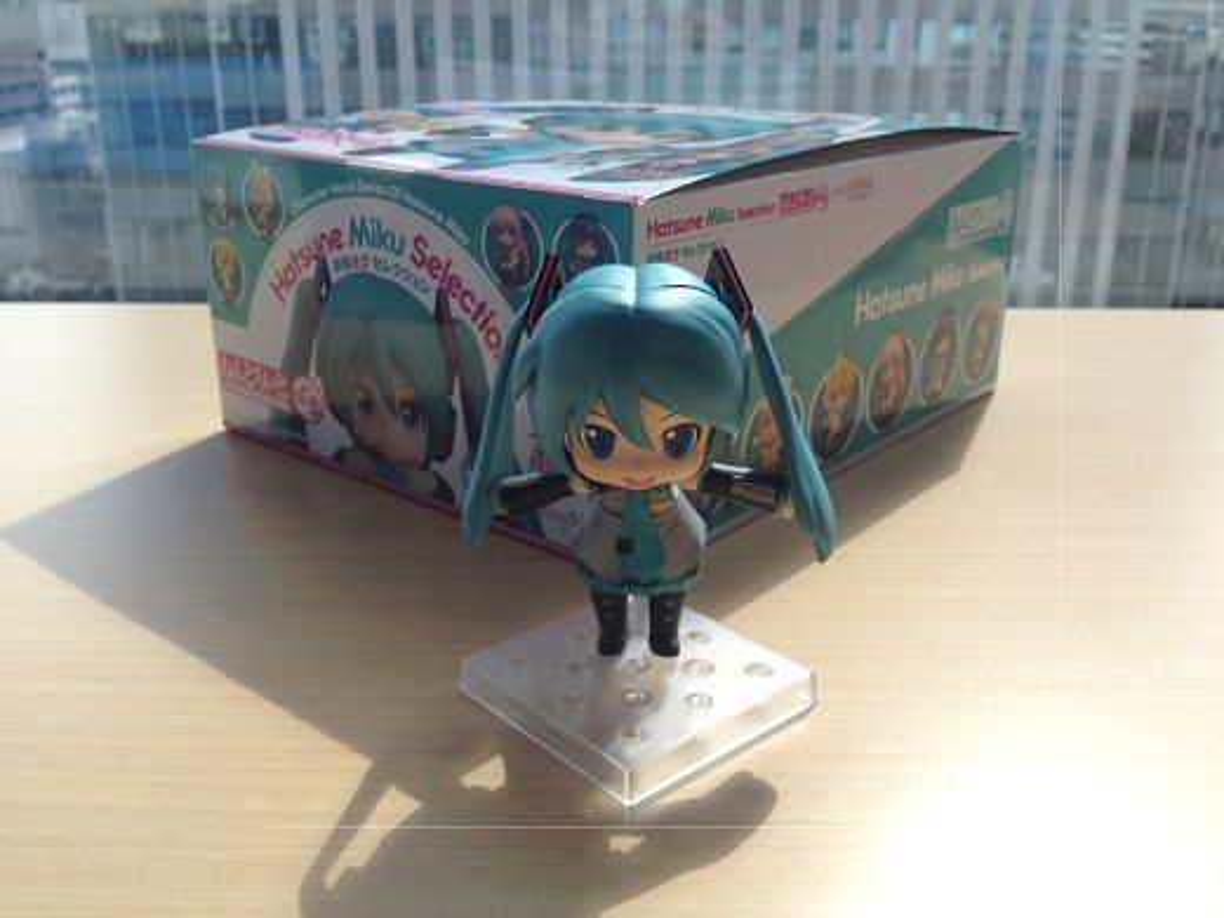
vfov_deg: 40.7
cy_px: 459
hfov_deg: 52.6
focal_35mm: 35
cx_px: 612
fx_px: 1238
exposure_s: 1/635
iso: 64
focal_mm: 4.28
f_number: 2.4
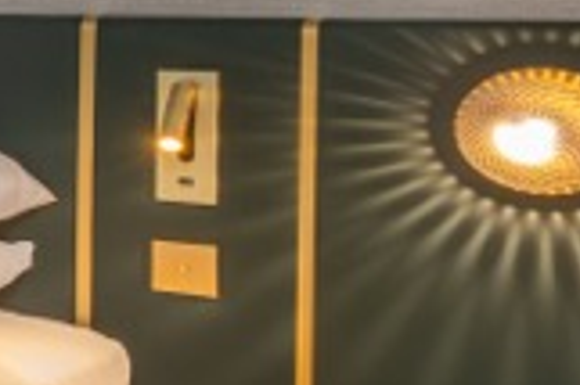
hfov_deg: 14.0
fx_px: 1352
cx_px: -893
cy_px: 47
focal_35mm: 84
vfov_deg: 16.0
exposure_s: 1/2
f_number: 7.1
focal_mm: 10
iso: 64
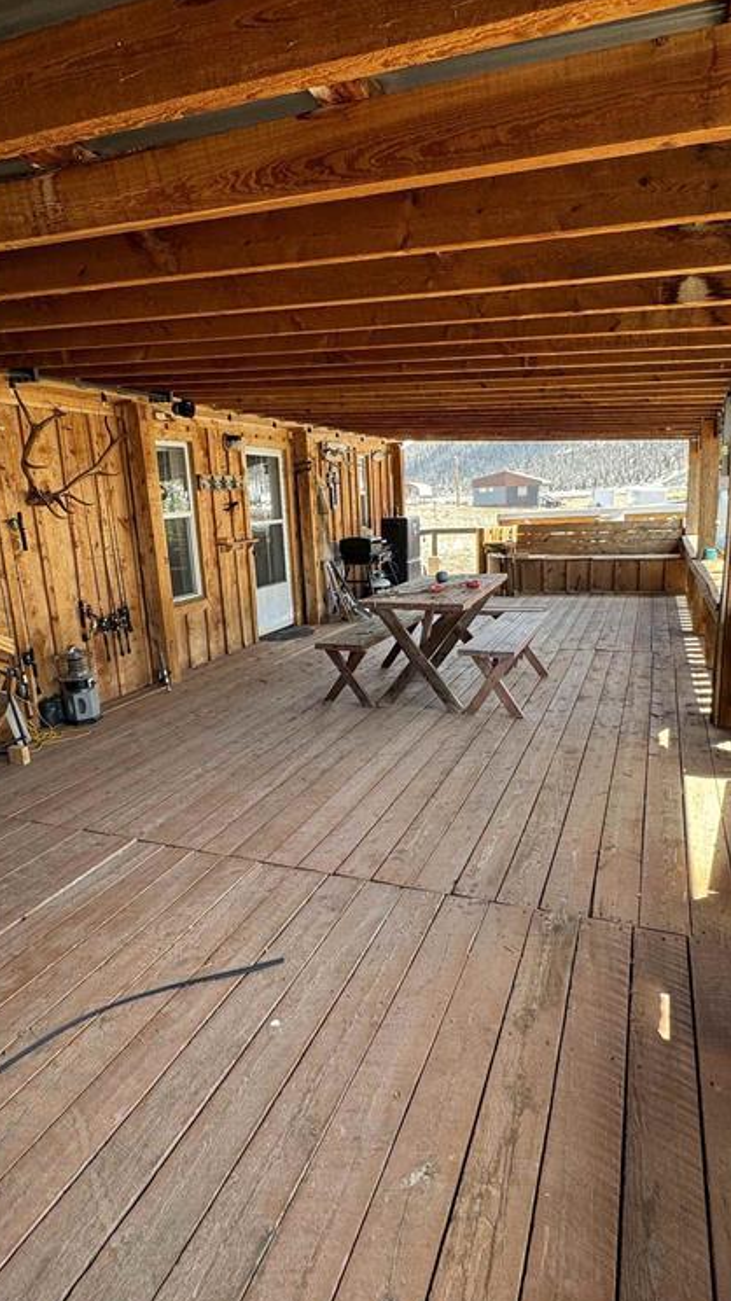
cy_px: 654
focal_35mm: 21
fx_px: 724
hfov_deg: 53.5
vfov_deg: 83.9
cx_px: 341
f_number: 2.2
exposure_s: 1/99
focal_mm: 2.22
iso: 50
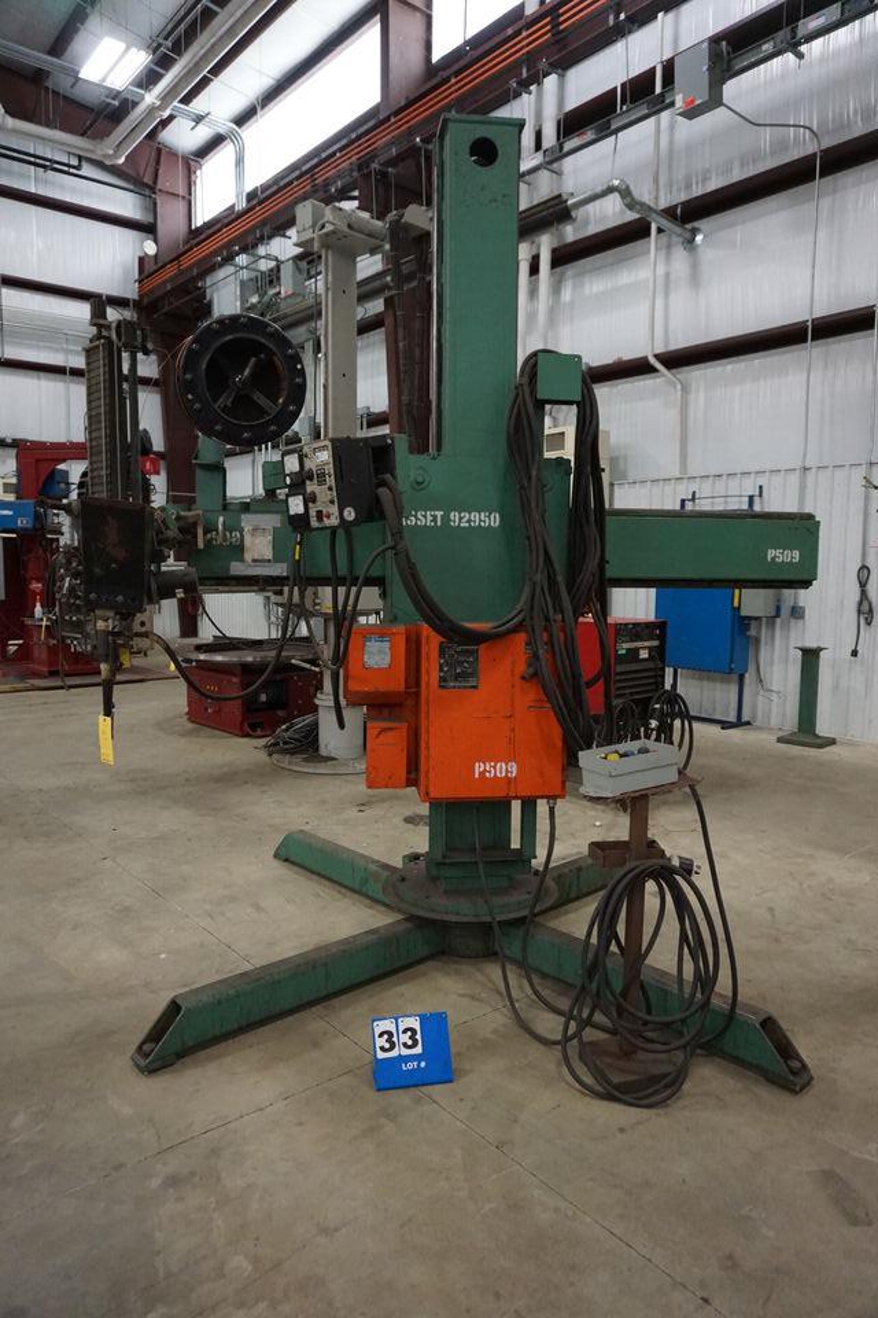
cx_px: 439
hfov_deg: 53.1
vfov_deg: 73.7
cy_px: 659
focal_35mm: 24
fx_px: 878
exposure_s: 1/160
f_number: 4
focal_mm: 16
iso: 1600
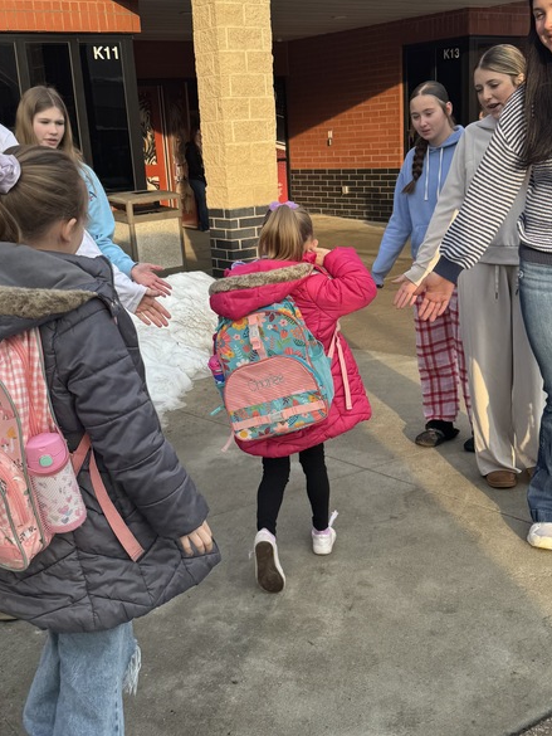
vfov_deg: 44.8
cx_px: 278
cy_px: 395
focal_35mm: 42
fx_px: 893
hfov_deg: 34.4
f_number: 1.78
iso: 80
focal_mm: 6.76
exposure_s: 1/1151
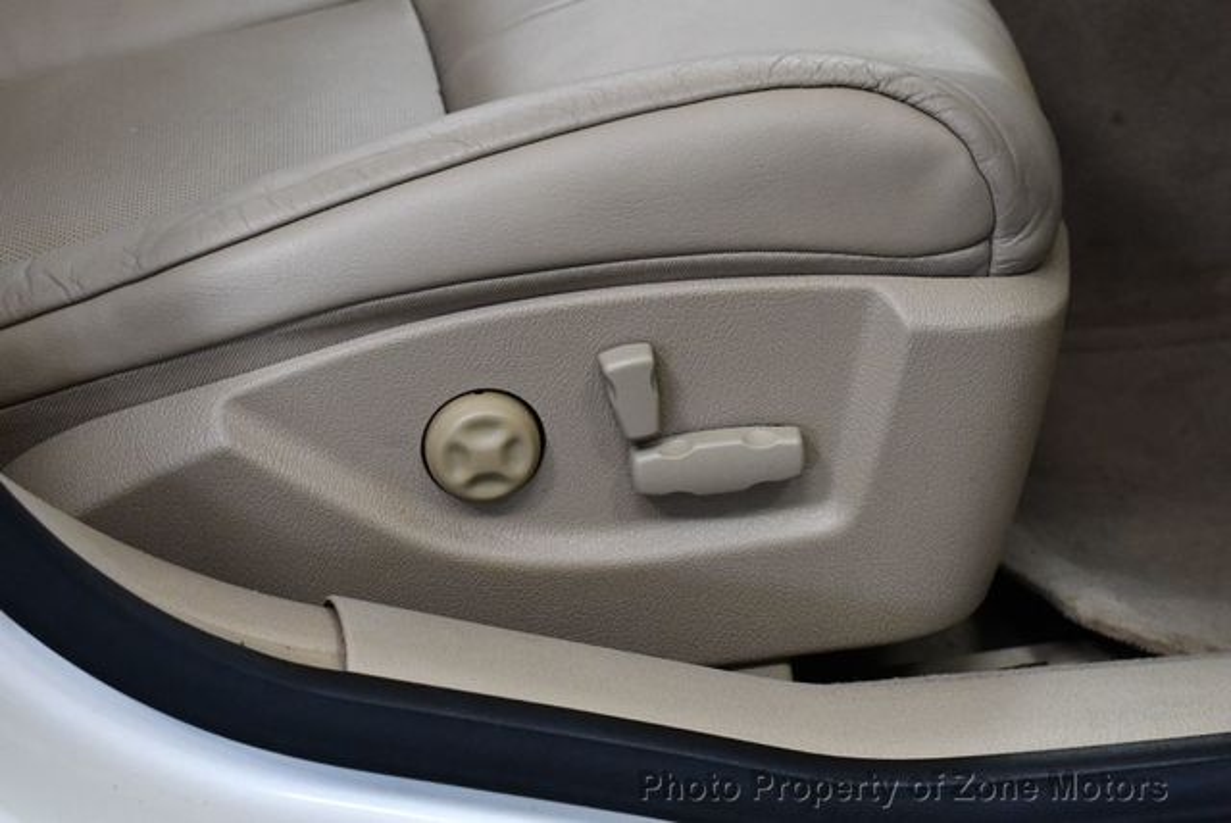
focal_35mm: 110
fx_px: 3765
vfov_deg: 12.5
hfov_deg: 18.6
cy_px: 412
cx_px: 616
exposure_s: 1/125
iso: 2200
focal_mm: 55
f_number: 5.6
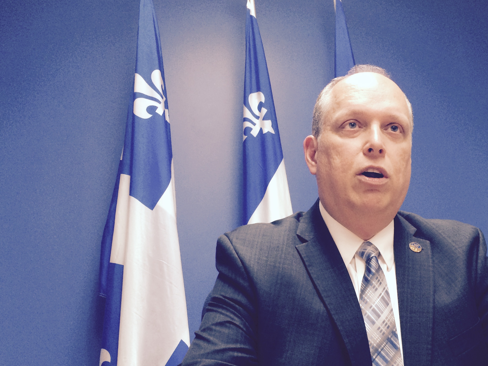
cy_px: 231
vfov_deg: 35.7
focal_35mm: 40
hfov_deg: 46.3
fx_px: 564
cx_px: 309
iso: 125
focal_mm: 4.15
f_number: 2.2
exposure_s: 1/30
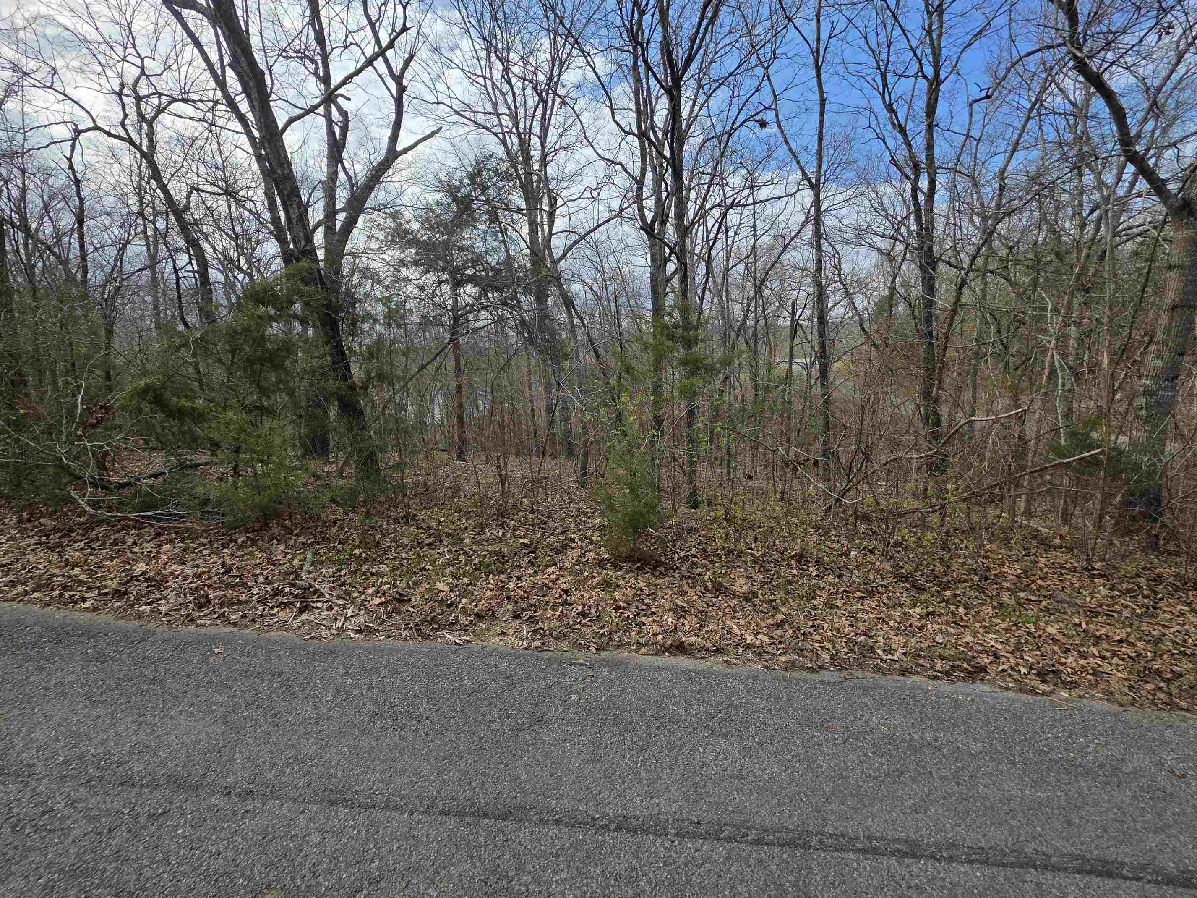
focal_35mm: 14
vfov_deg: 85.6
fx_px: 484
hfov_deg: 102.0
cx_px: 566
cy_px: 422
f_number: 1.9
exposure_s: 1/1946
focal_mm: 2.2
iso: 40
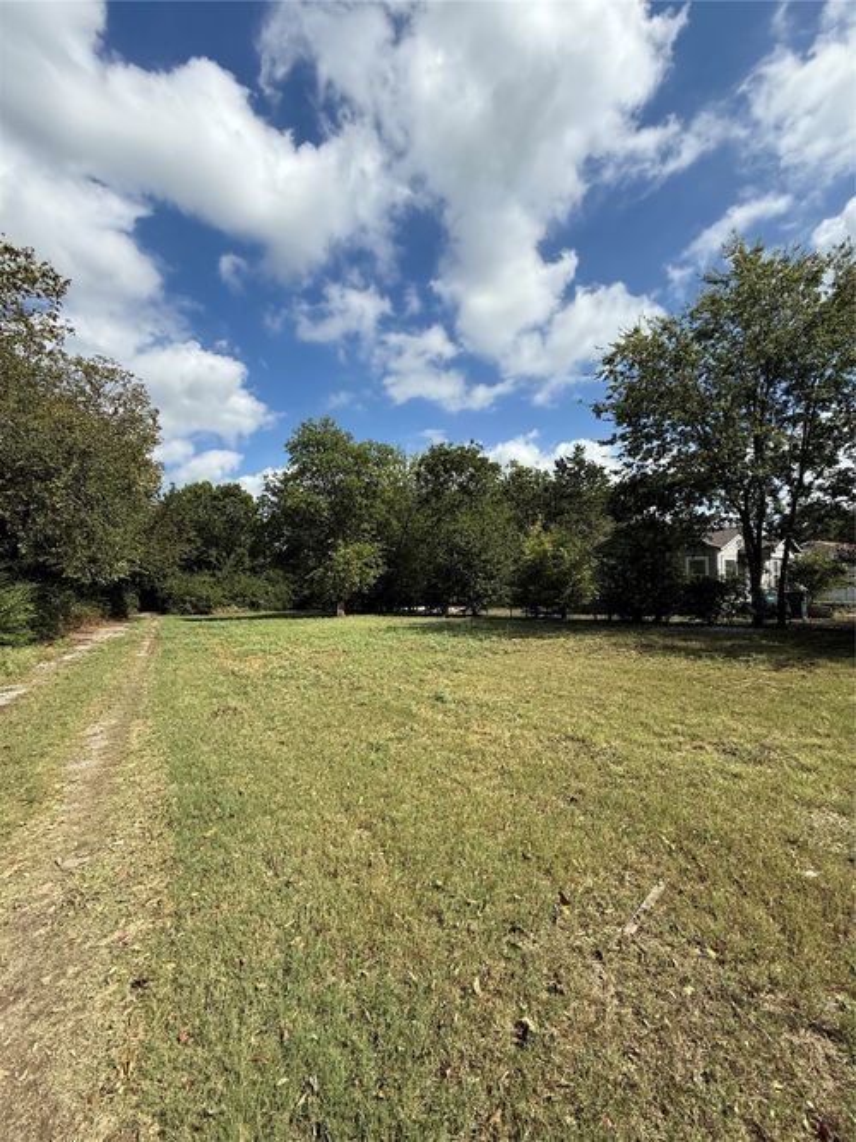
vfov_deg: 102.1
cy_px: 571
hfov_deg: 85.7
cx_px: 428
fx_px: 462
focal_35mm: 14
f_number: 2.2
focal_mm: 2.22
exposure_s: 1/2024
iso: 50
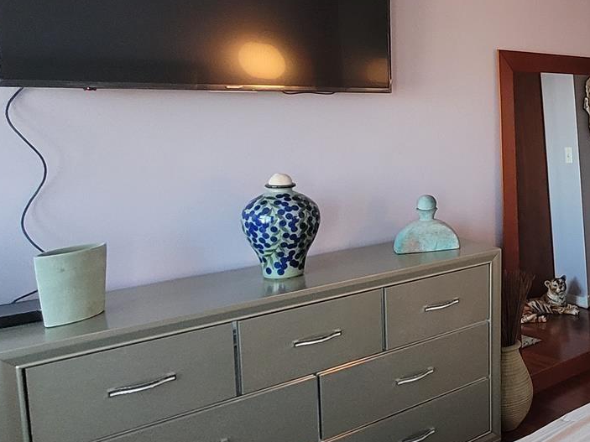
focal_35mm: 37
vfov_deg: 38.5
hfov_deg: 38.4
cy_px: 178
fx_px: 631
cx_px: 694
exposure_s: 1/60
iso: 250
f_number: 2.2
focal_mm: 1.74
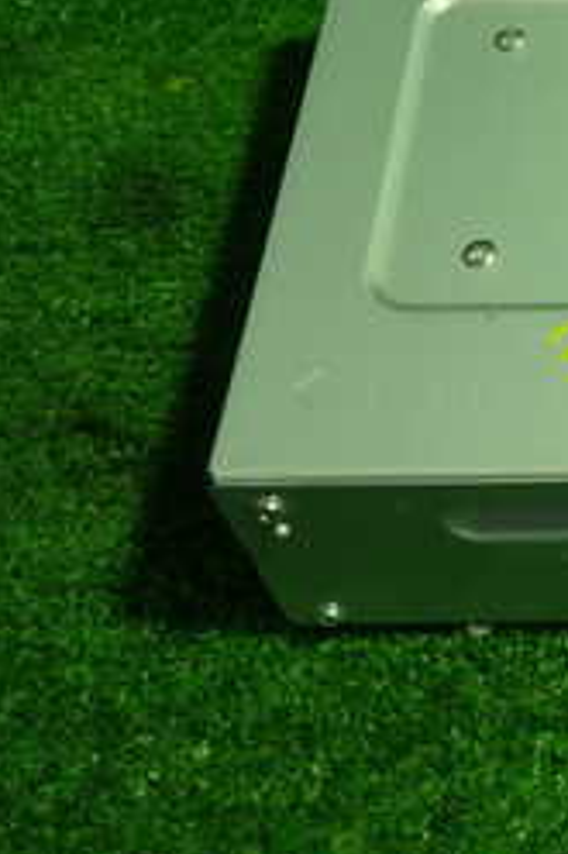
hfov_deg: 19.4
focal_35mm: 63
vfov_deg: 31.4
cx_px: 795
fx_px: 1493
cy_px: 220
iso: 200
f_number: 2
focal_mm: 4.5
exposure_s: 1/60
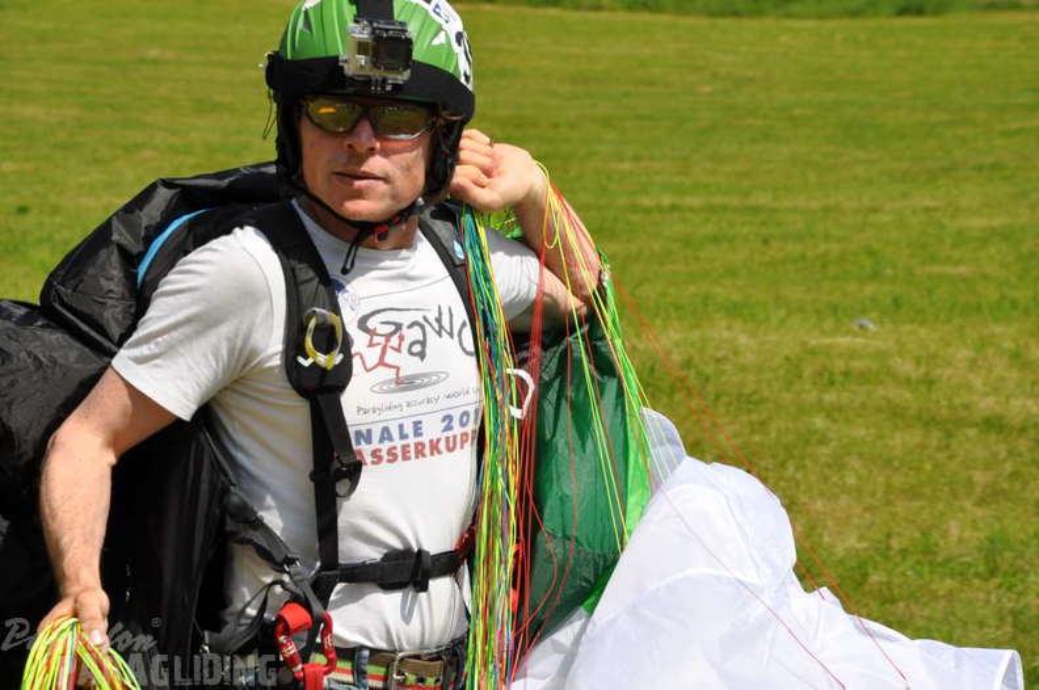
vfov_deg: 9.9
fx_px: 3978
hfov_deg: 14.9
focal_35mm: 138
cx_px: 520
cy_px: 345
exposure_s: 1/400
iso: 200
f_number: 10
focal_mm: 92
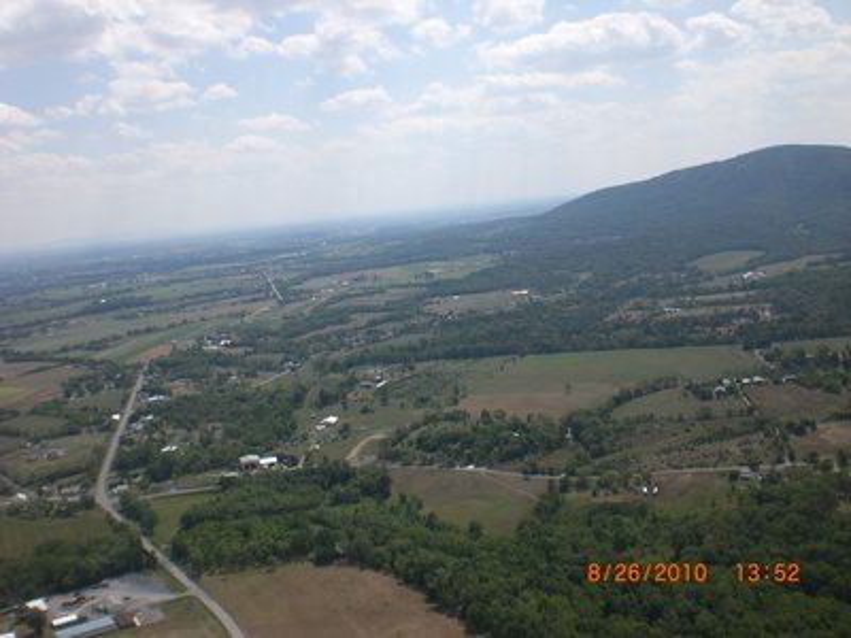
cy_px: 319
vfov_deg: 37.7
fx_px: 934
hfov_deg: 49.0
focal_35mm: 38
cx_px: 426
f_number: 4.4
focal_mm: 6.3
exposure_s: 1/800
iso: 50
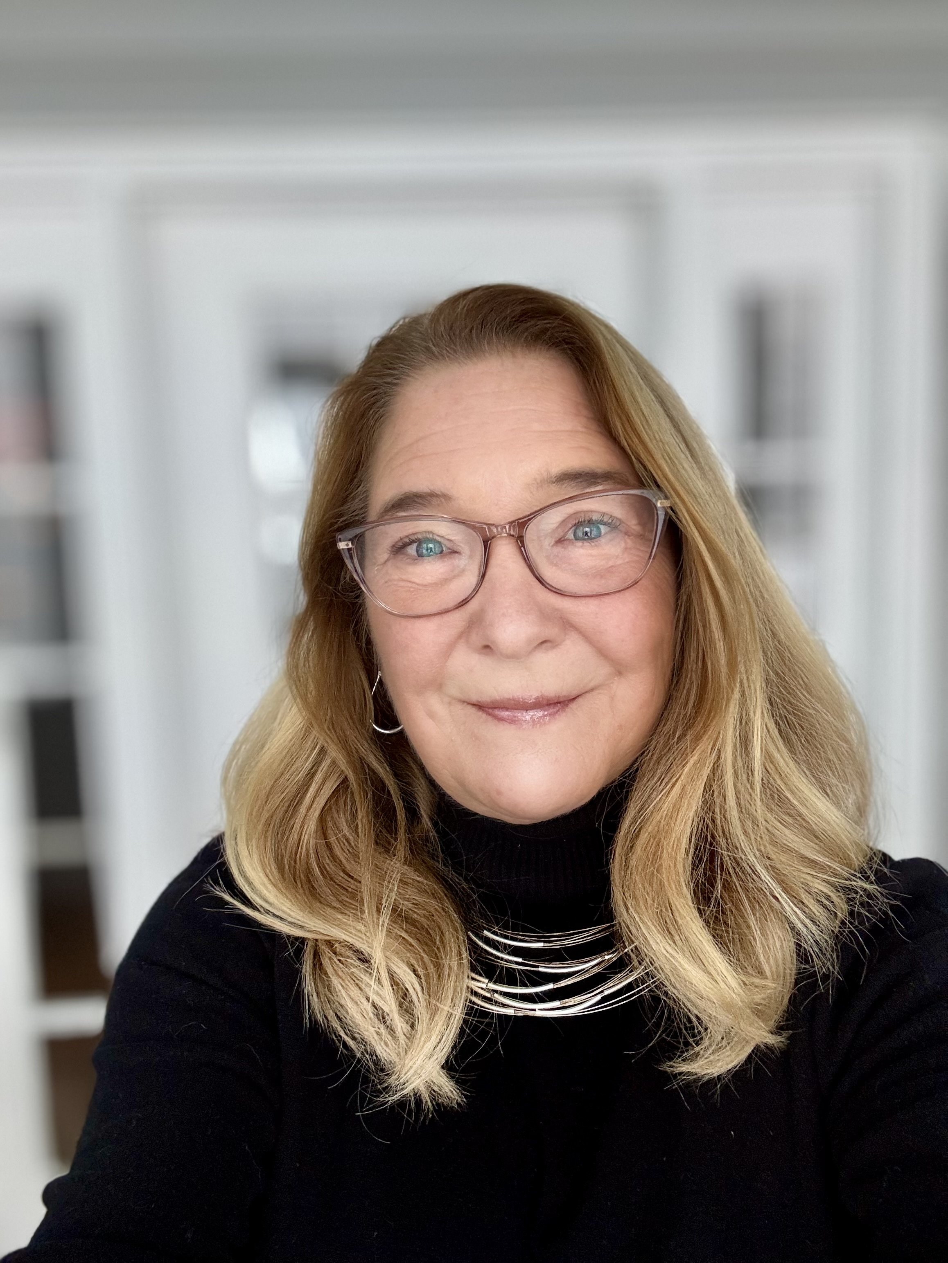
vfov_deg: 60.0
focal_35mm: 30
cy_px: 632
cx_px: 474
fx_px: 1095
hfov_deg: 46.8
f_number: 1.9
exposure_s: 1/60
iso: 100
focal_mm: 2.69
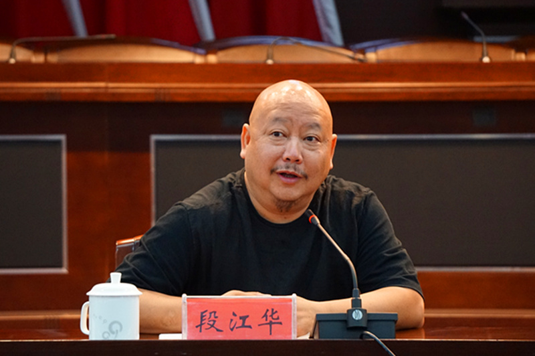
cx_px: 268
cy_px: 178
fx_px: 2784
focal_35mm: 188
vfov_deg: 7.3
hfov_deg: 11.0
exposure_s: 1/50
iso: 3200
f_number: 5.6
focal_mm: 125
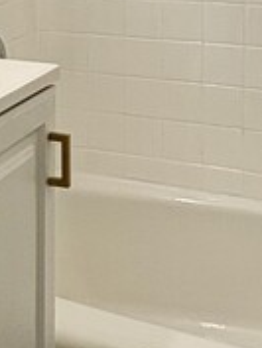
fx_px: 796
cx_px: 69
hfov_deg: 18.6
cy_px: -77
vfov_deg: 22.6
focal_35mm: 79
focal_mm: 2.22
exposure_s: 1/120
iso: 100
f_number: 2.2
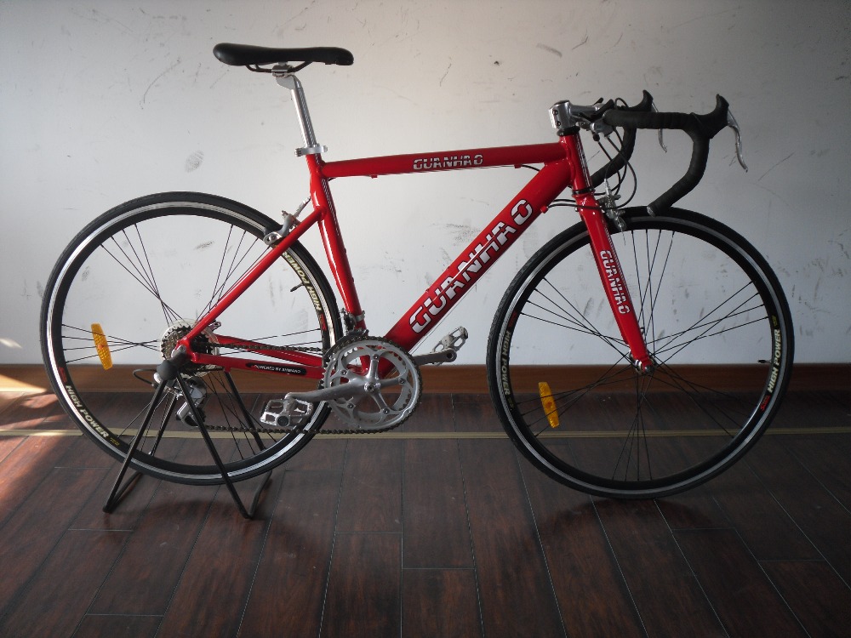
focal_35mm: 35
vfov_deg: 40.7
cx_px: 426
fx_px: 860
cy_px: 319
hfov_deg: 52.6
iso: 100
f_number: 3
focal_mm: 6.3
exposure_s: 1/49
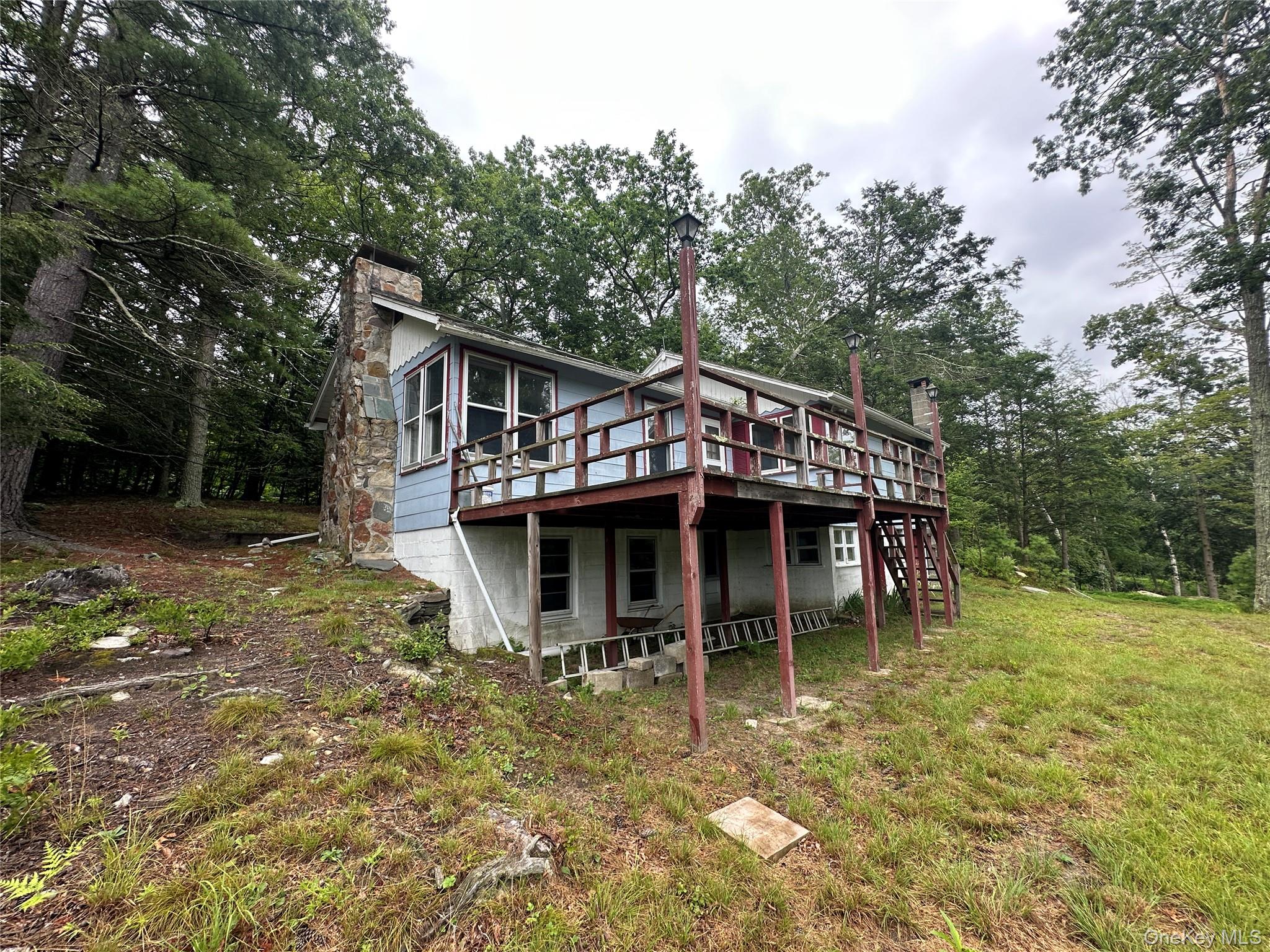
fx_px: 514
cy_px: 476
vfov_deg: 85.7
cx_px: 635
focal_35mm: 14
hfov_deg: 102.1
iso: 40
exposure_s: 1/123
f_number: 2.2
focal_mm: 2.22
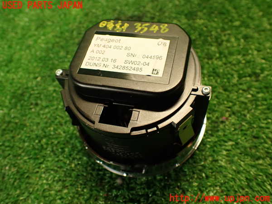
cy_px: 102
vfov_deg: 46.8
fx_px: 236
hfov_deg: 60.0
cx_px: 136
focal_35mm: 30
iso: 250
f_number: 2.3
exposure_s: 1/30
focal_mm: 5.4
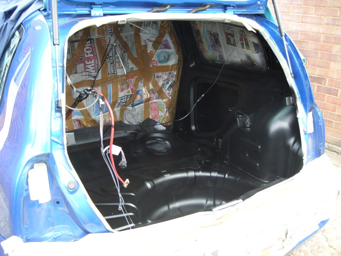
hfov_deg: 52.6
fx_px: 345
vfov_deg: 40.7
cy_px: 128
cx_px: 170
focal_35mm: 35
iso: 100
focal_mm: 7.8
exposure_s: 1/45
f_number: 2.8
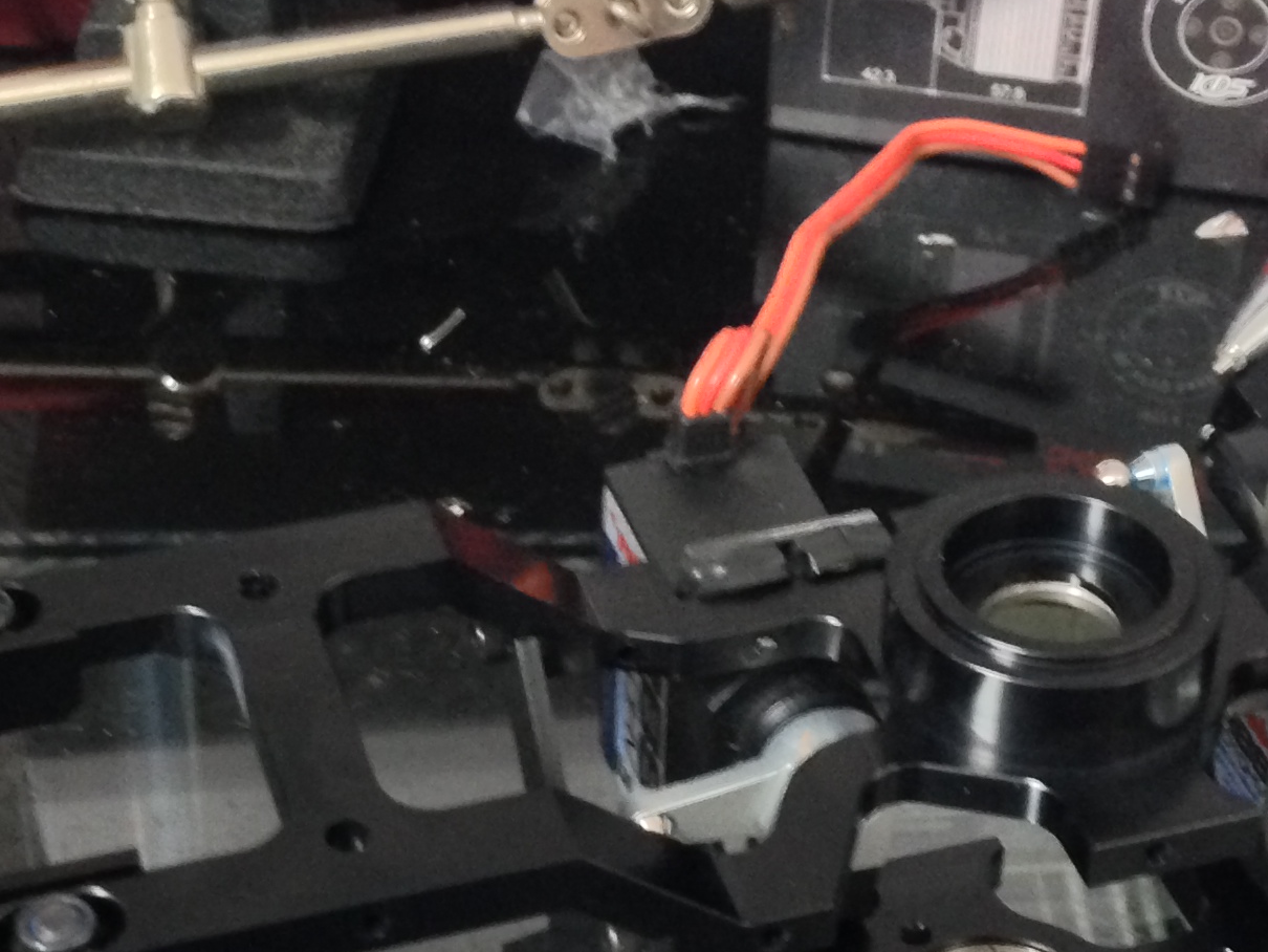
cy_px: 683
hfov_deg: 22.0
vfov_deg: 16.5
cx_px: 503
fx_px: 3261
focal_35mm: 89
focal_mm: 4.12
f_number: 2.4
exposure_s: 1/17
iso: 400
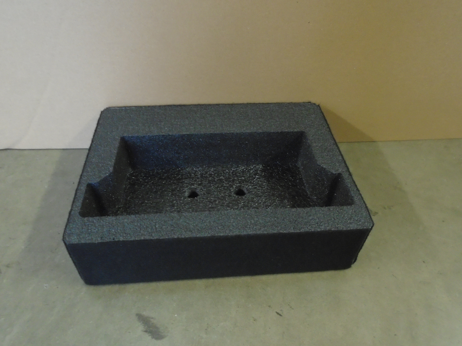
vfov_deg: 53.1
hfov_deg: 67.3
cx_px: 231
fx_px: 347
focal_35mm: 26
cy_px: 173
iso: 400
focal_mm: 4.6
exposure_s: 1/13
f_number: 3.2
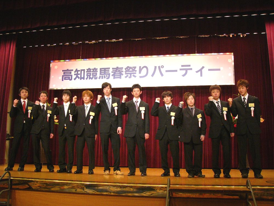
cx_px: 137
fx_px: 285
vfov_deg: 39.7
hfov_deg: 51.4
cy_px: 103
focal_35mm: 36
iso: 200
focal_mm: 6
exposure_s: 1/40
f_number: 2.8
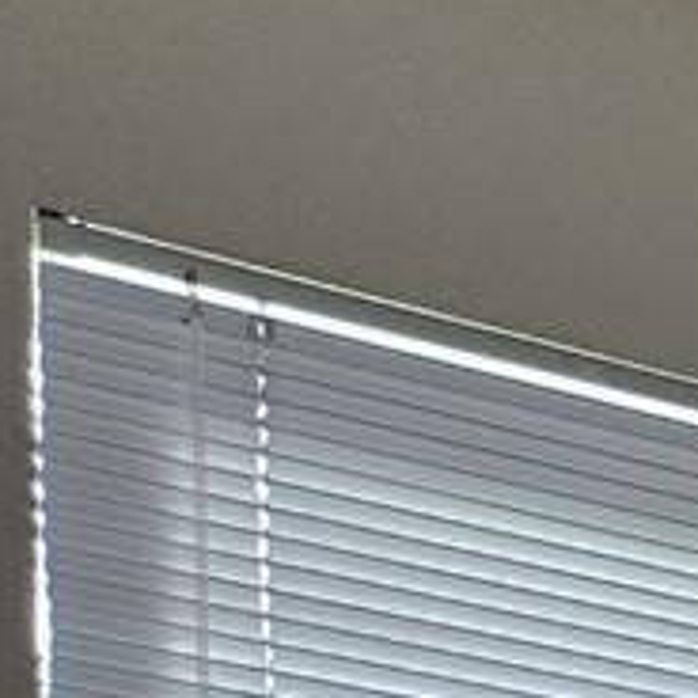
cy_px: 1866
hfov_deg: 6.9
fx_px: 4038
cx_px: 3001
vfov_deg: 8.7
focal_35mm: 177
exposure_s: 1/359
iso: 250
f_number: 1.8
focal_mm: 5.4
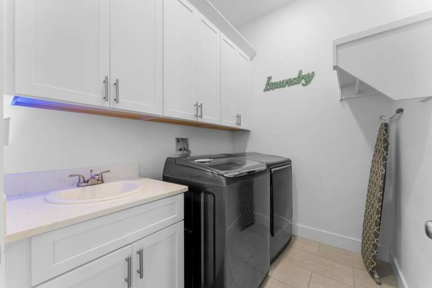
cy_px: 144
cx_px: 216
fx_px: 168
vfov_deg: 81.2
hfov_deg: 104.3
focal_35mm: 14
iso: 400
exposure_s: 1/8
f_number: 8
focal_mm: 14
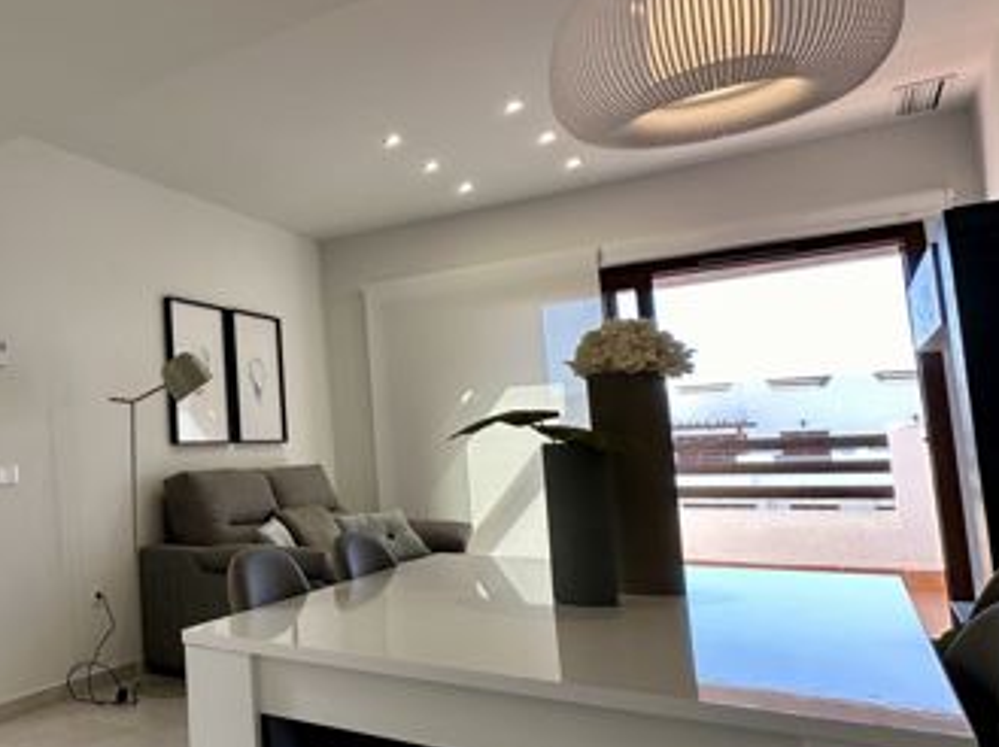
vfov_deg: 46.7
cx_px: -29
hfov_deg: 48.0
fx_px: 865
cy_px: 383
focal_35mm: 30
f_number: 2.2
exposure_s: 1/99
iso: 40
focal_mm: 2.22
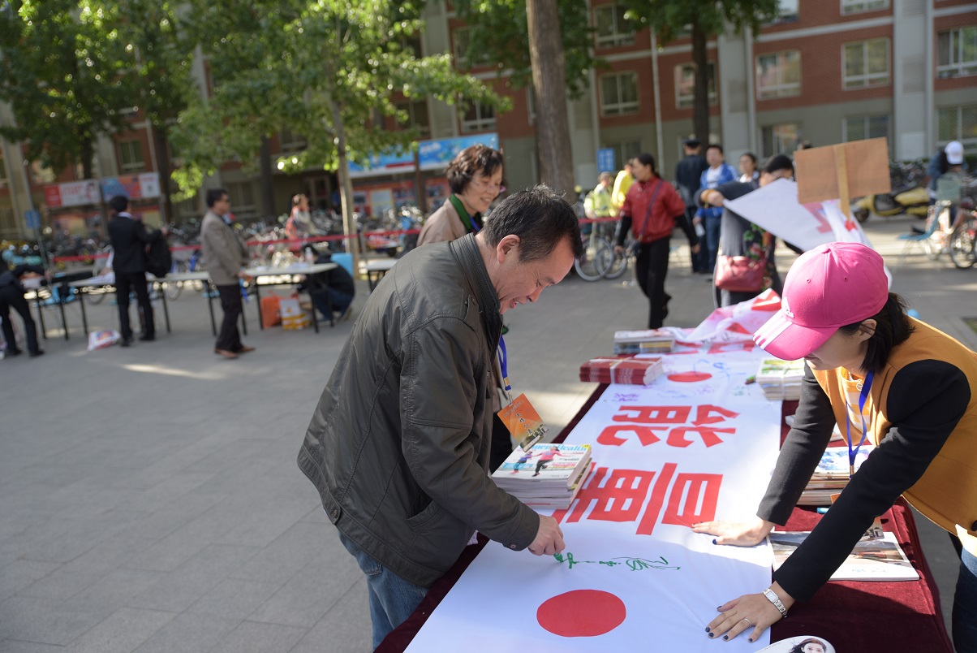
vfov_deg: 41.2
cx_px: 488
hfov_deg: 58.7
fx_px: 869
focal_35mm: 32
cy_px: 326
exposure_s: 1/320
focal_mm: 32
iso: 100
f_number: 2.8
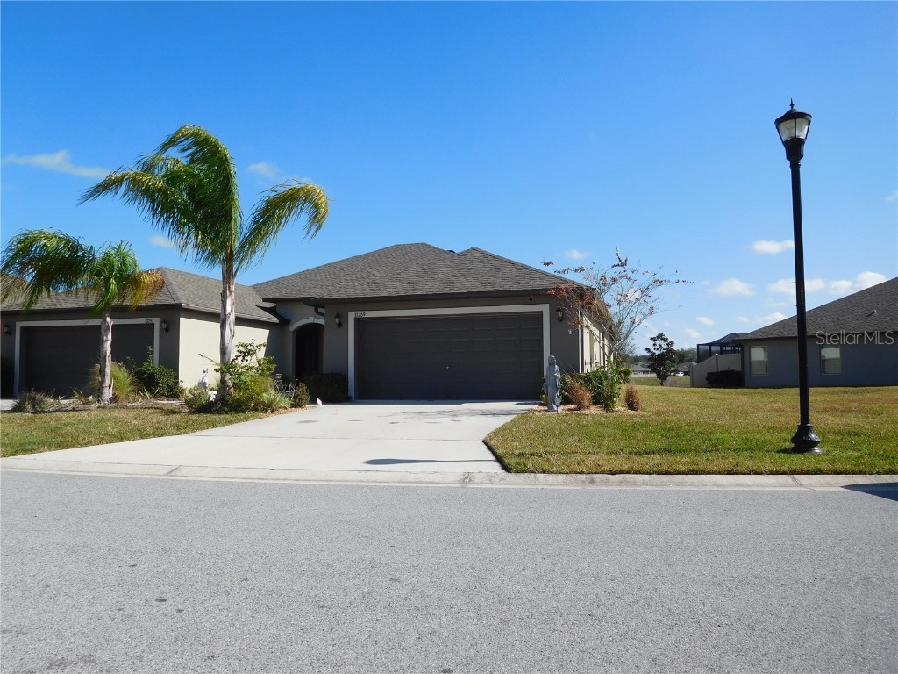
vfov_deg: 54.9
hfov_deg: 69.4
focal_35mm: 25
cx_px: 449
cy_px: 337
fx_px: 649
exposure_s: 1/500
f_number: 6.8
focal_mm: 4.5
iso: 125
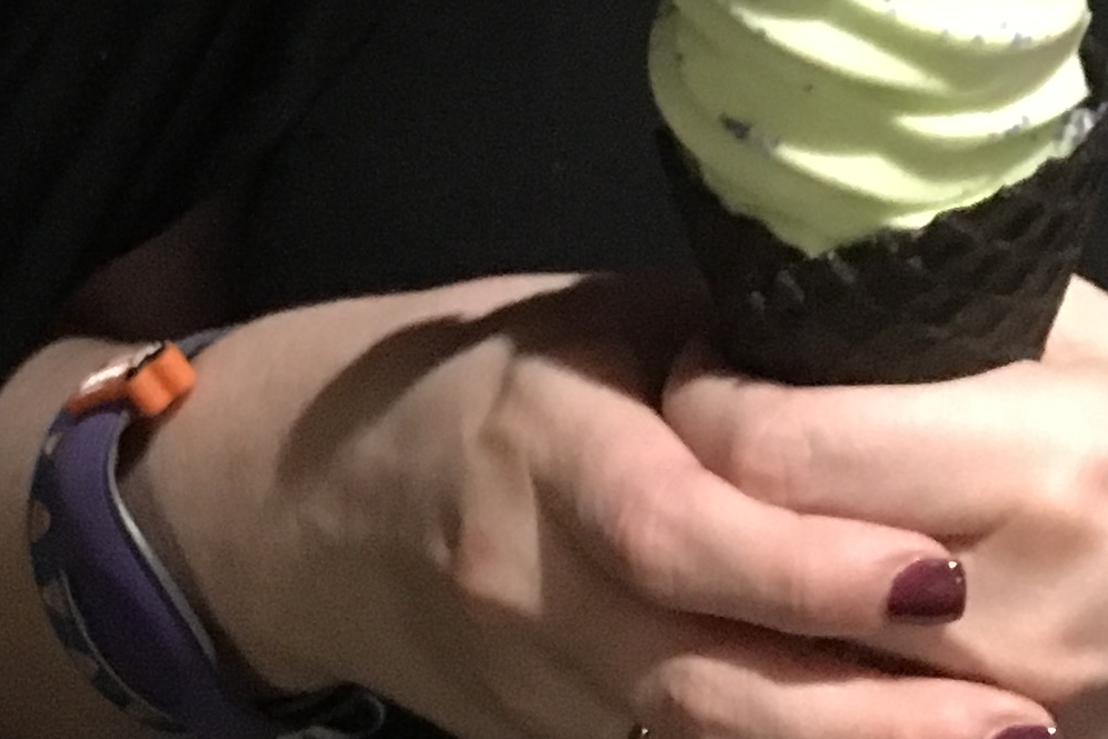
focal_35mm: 122
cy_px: -783
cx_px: 958
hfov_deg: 16.6
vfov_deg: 10.3
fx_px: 3755
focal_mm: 4.15
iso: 500
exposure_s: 1/15
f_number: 2.2
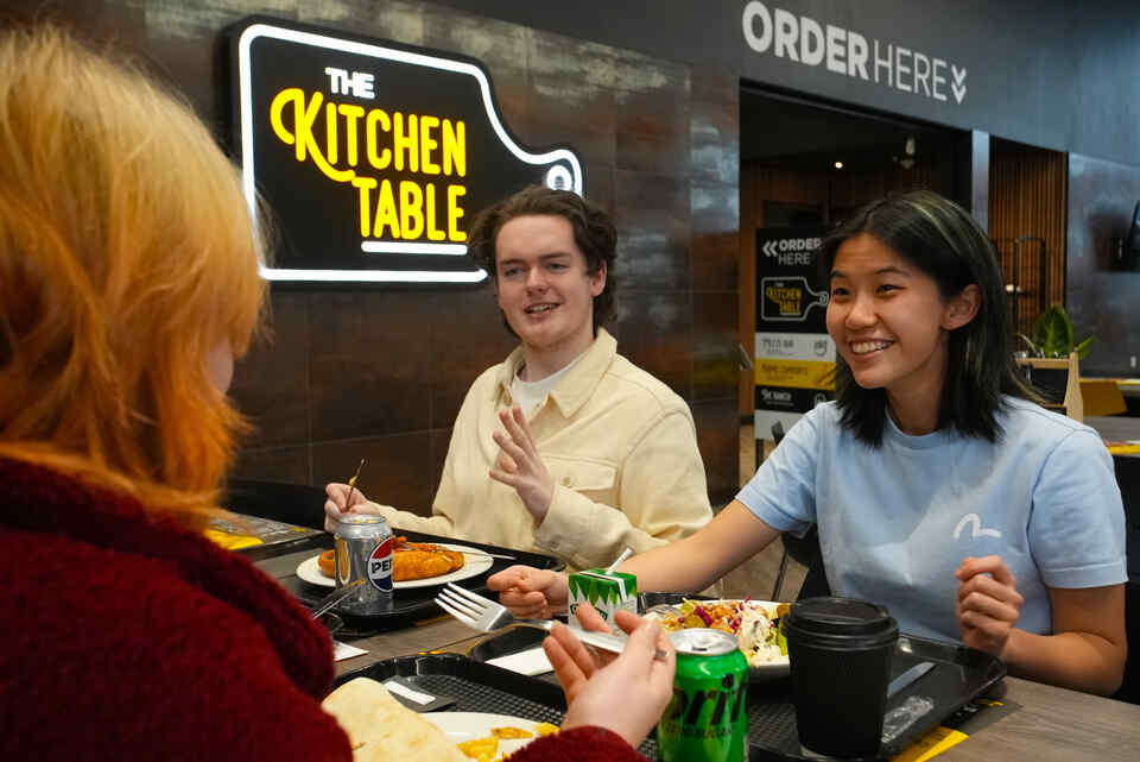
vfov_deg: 36.9
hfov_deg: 53.1
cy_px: 381
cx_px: 570
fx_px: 1140
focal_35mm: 36
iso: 12800
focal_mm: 36
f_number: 7.1
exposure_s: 1/320
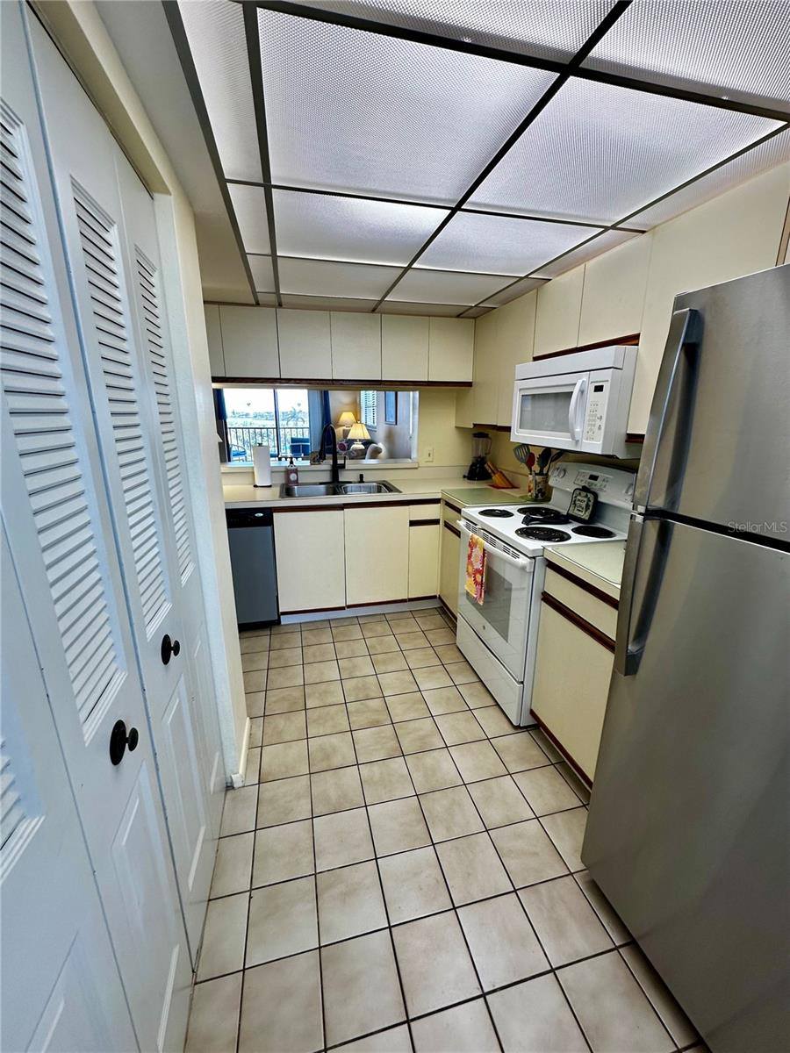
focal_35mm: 14
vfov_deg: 102.1
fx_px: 426
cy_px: 526
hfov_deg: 85.7
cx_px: 395
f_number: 2.2
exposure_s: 1/120
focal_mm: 2.22
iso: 100
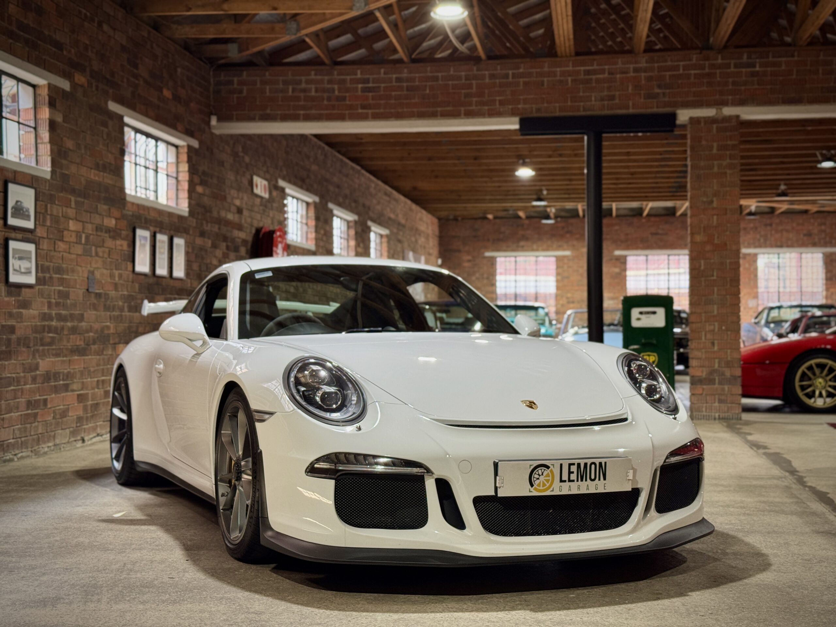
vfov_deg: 30.3
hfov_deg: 39.7
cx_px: 418
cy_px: 314
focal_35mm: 48
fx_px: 1159
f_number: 1.78
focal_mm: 6.76
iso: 125
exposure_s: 1/50
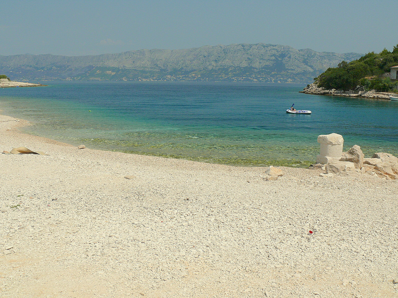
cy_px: 149
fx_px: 402
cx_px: 199
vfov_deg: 40.7
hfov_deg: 52.6
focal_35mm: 35
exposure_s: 1/400
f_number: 6.3
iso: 100
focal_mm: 7.4
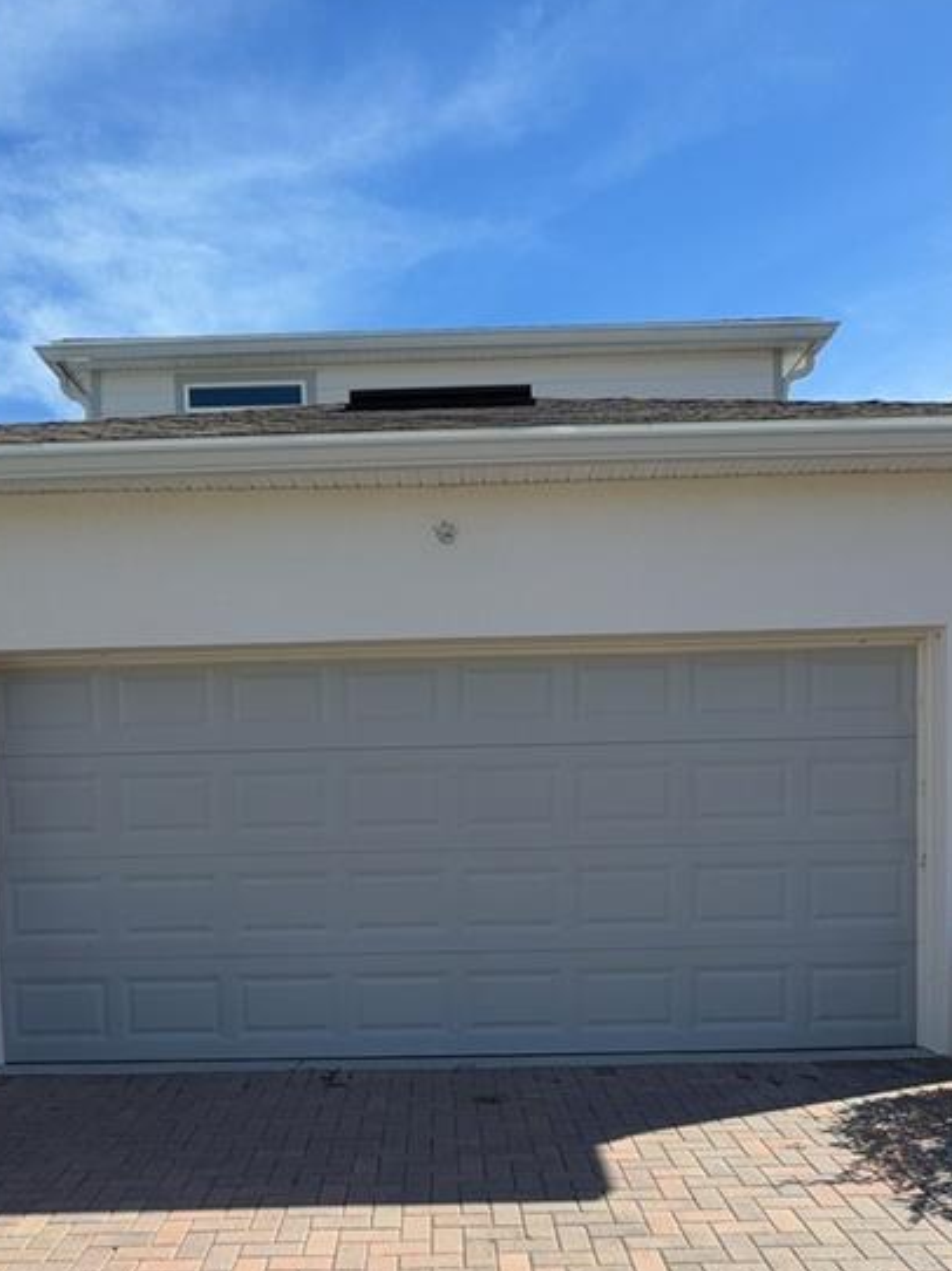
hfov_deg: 45.3
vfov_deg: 56.5
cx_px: 424
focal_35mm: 31
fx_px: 1138
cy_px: 891
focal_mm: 2.22
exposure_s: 1/717
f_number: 2.2
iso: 20
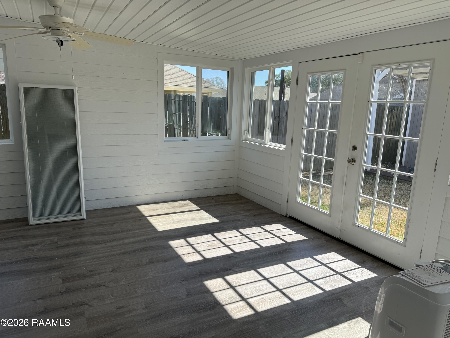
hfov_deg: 71.6
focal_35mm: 24
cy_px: 169
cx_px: 225
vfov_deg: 56.8
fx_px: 312
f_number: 1.78
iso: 80
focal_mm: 6.76
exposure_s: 1/1250
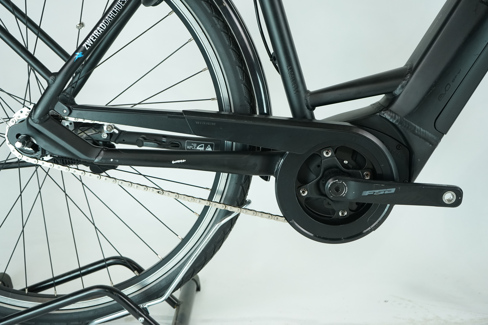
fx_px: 596
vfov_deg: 30.5
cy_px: 162
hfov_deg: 44.5
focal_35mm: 44
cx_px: 244
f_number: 5.6
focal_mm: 44
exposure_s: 1/200
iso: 1600
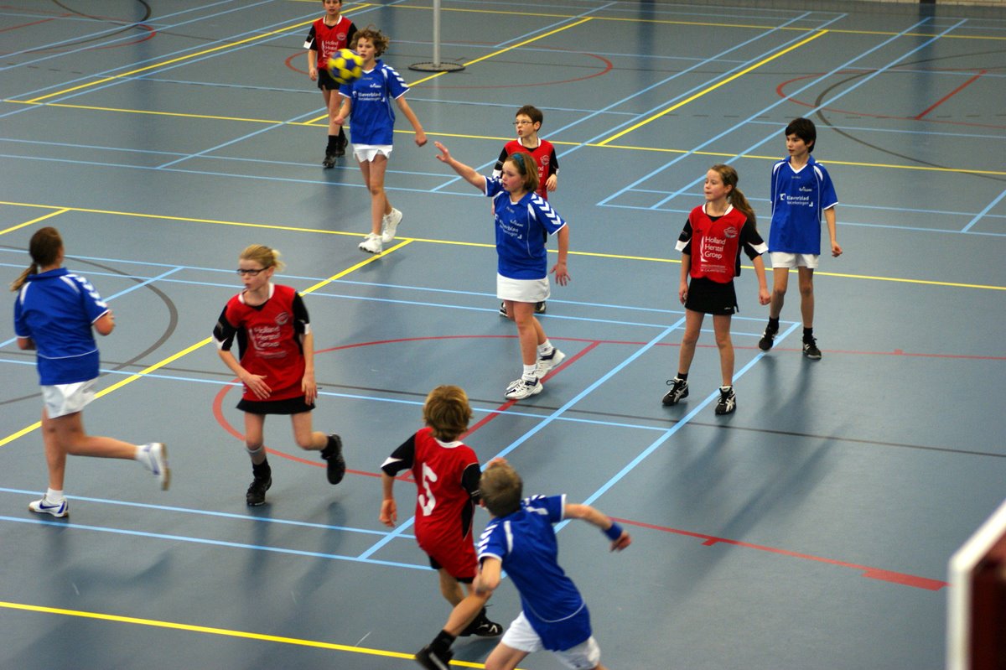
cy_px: 335
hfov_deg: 19.5
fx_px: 2933
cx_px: 503
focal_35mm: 105
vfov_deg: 13.0
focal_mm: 70
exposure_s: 1/200
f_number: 2.8
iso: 400
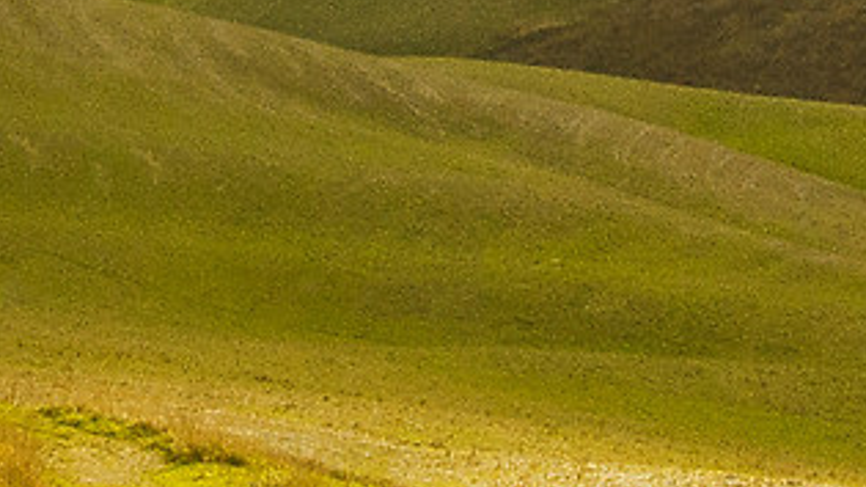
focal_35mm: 120
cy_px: -497
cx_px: 520
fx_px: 2755
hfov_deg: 17.8
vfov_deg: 9.4
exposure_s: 1/125
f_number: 10
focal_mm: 10
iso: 100
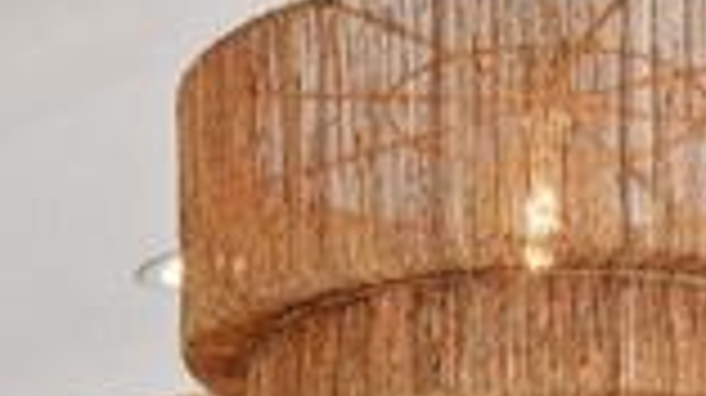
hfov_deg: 14.3
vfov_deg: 7.1
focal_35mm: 150
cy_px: 1264
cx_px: 571
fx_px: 2806
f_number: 8
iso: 320
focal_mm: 22
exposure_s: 1/30
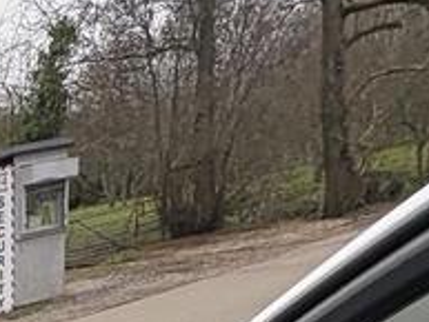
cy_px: 655
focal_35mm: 65
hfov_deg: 20.5
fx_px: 806
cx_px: -353
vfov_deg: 16.7
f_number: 2.2
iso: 40
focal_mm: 2.22
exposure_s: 1/293
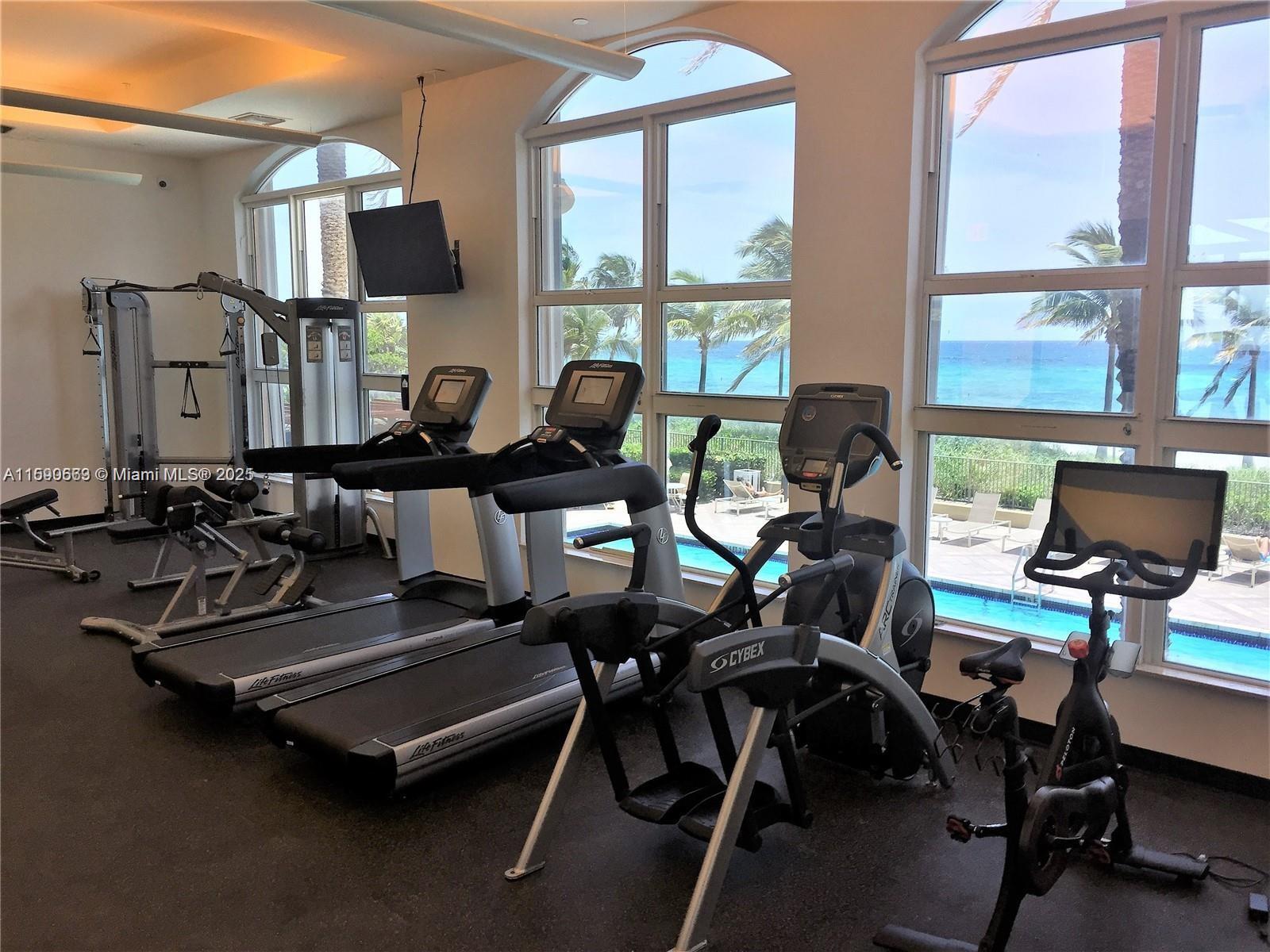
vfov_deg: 48.2
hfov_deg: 61.7
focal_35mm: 29
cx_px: 635
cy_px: 476
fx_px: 1064
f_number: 2.2
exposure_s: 1/120
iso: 50
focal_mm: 4.15
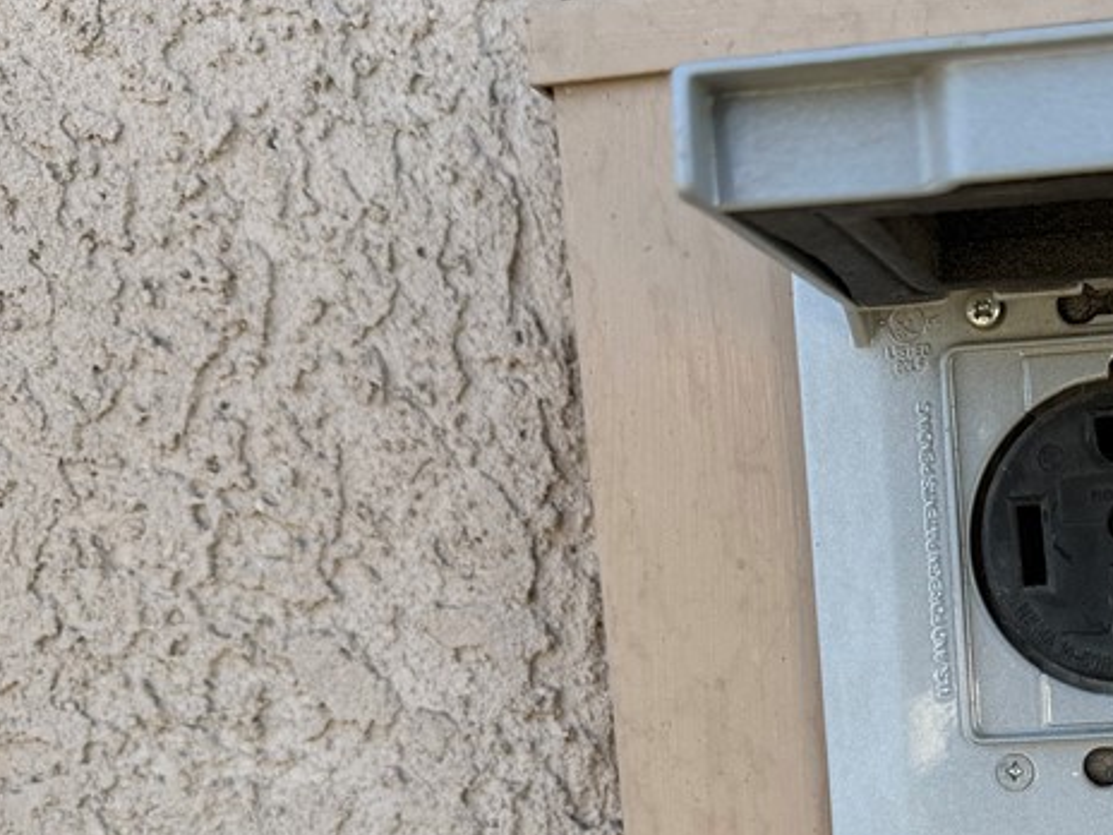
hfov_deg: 34.0
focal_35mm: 53
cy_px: 720
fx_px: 1704
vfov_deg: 26.8
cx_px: 1024
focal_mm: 6.76
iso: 80
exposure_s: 1/938
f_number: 1.78
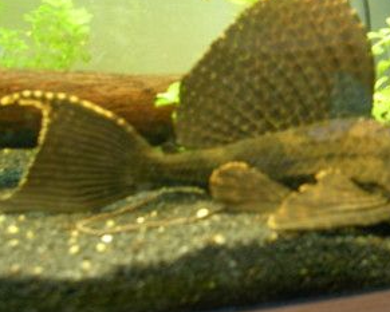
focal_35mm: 51
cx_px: 244
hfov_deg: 36.4
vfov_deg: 29.6
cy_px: 118
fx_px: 589
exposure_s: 1/5.8
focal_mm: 5.8
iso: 153
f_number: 2.8
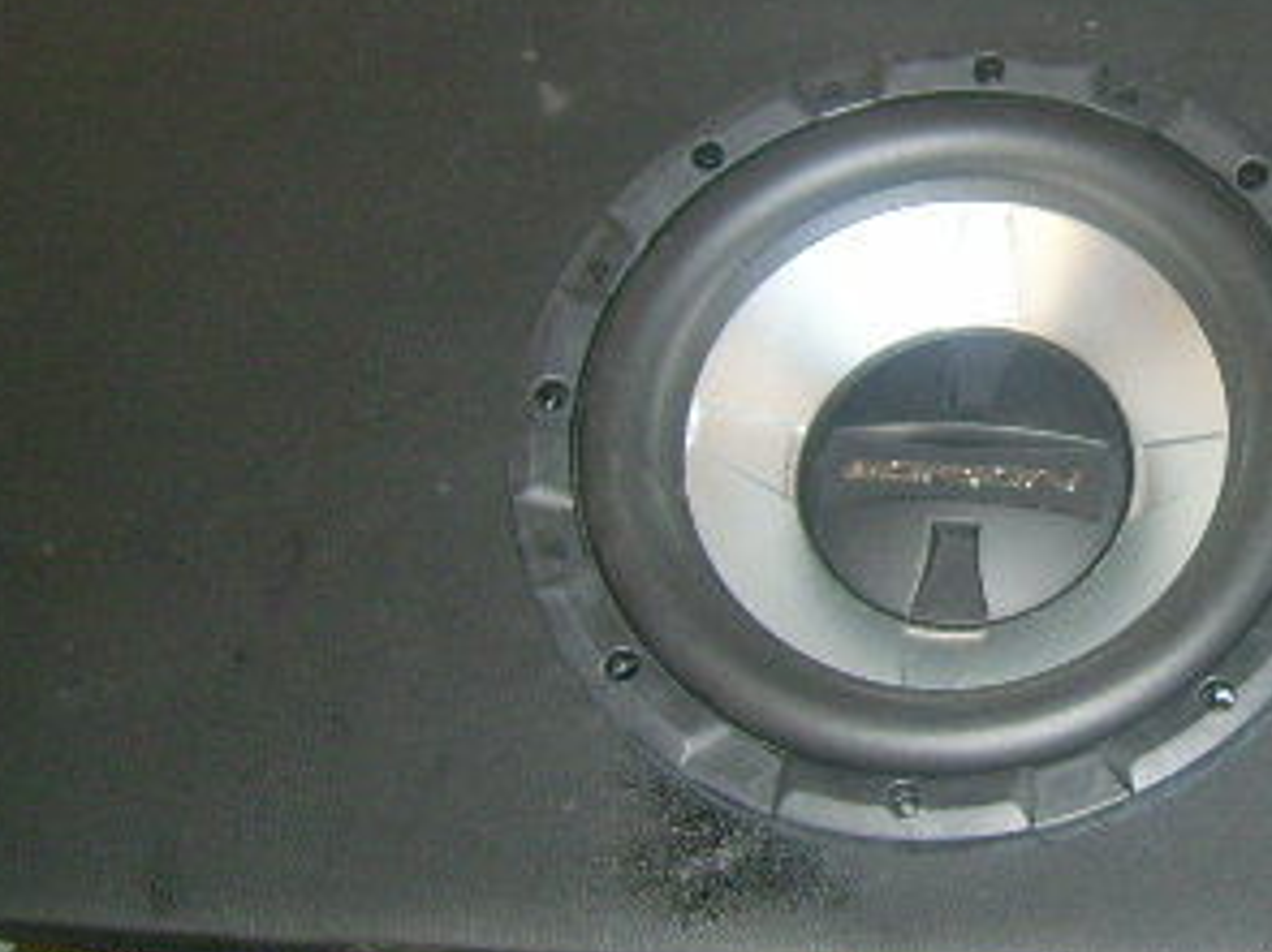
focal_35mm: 76
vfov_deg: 19.3
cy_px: 358
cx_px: 1281
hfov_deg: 24.5
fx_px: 2792
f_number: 2.8
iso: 100
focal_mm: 5.95
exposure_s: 1/60
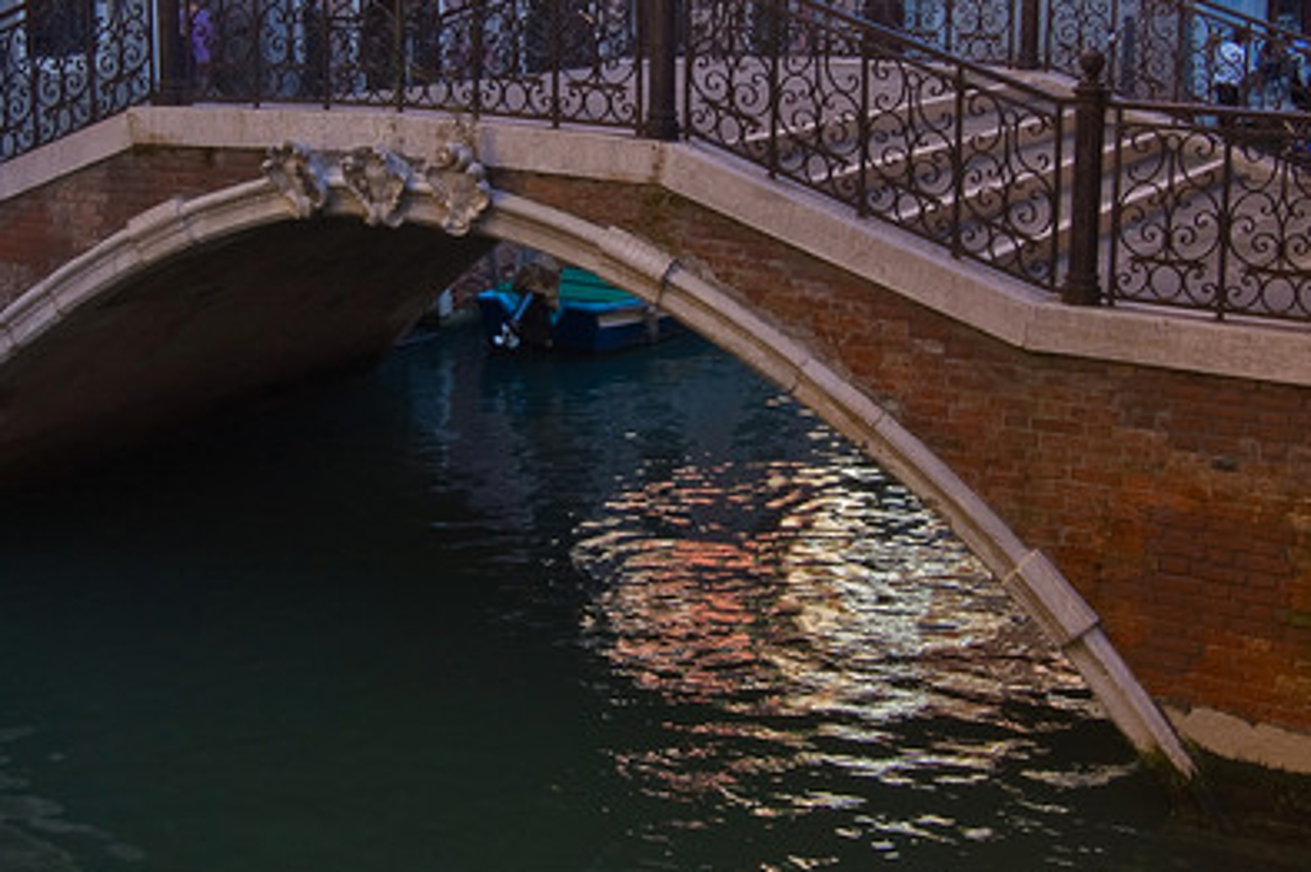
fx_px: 2548
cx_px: 552
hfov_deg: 28.8
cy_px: 235
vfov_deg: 19.3
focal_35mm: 70
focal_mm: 23
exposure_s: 1/30
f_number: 11
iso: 200
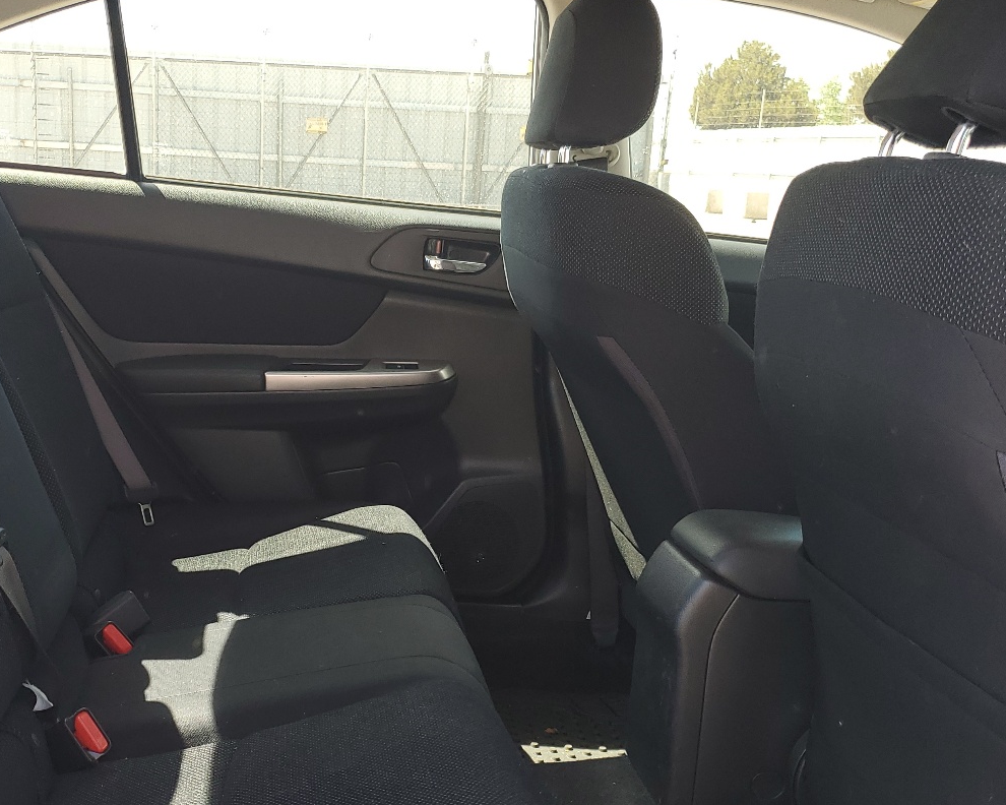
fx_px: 1221
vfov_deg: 36.4
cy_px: 473
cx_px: 355
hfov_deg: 44.3
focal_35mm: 41
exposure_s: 1/189
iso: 50
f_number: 1.5
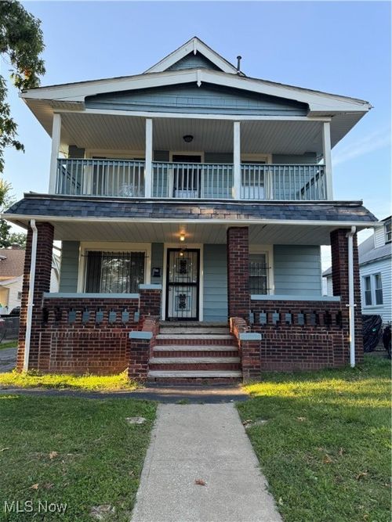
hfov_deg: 56.8
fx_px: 362
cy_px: 261
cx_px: 196
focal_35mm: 24
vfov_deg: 71.6
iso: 80
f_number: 1.78
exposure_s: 1/253
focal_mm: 6.76
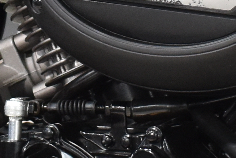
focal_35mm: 248
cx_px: 110
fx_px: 1625
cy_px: 2
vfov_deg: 5.5
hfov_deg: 8.3
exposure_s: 1/50
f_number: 3.8
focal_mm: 21
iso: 800
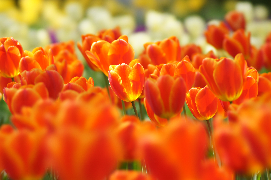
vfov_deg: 6.8
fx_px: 1523
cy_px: 90
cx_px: 136
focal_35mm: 202
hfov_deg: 10.2
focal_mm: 135
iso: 200
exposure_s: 1/200
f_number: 4.5
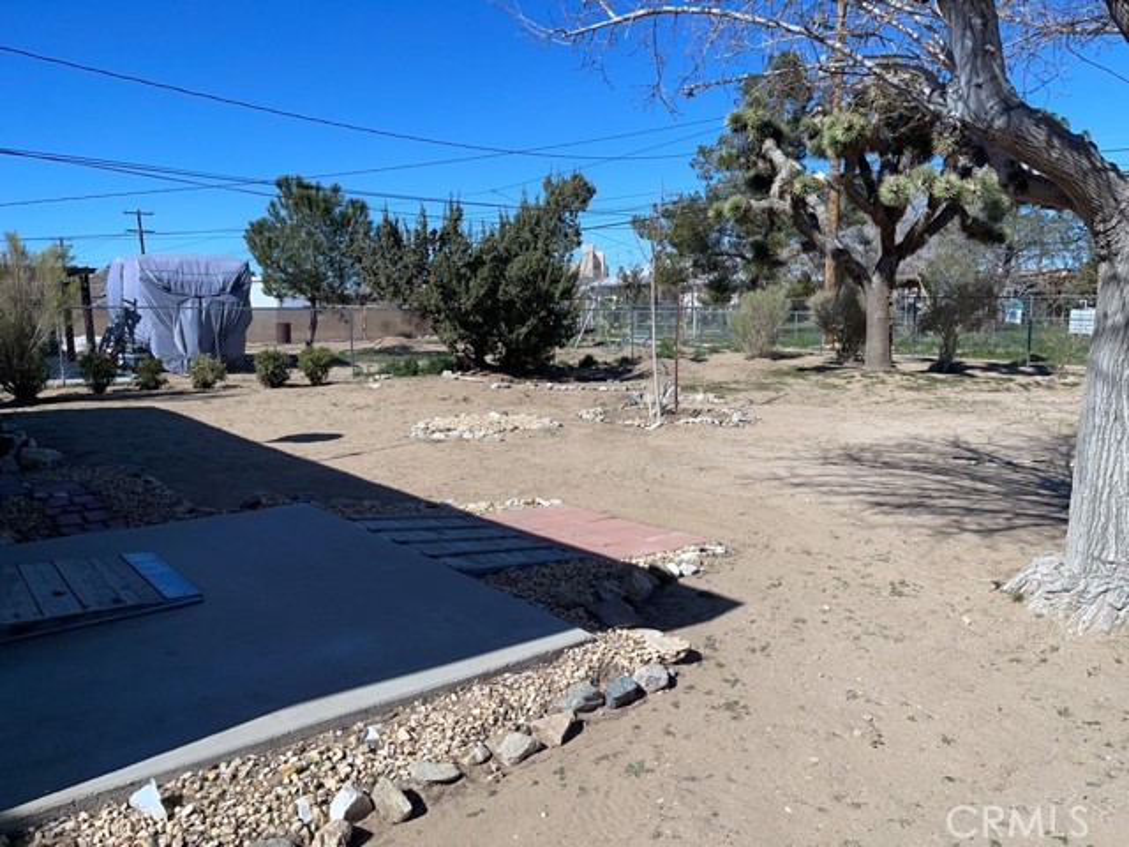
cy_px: 424
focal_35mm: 26
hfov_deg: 67.3
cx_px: 564
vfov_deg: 53.1
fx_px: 848
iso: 32
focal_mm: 5.1
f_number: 1.6
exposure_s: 1/7407
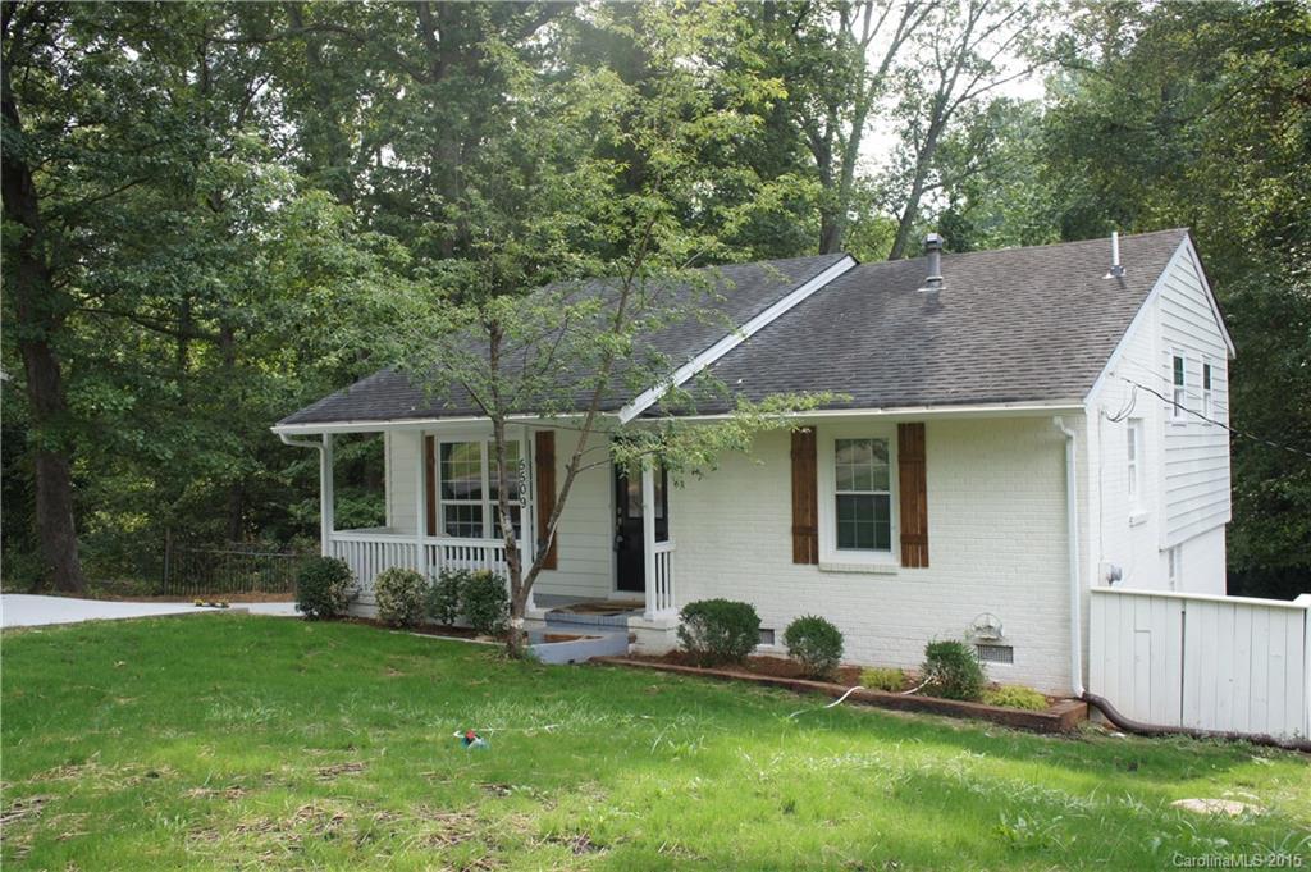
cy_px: 436
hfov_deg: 57.3
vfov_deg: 39.9
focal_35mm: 33
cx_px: 656
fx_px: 1201
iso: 200
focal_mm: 22
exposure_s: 1/125
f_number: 6.3
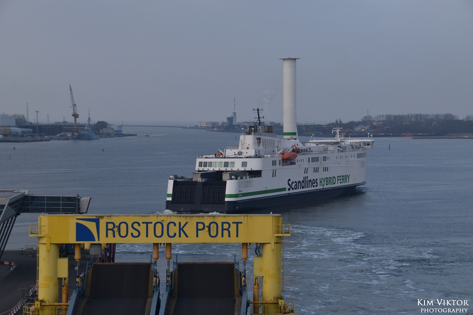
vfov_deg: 13.0
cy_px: 158
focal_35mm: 105
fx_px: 1379
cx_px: 236
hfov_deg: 19.5
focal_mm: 70
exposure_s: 1/250
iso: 200
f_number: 8
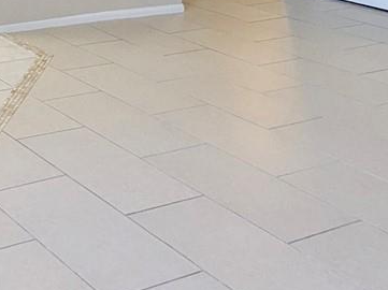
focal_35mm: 71
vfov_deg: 18.4
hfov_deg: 25.1
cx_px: -58
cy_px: -143
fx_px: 795
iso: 62
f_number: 2.2
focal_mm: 2.35
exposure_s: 1/120
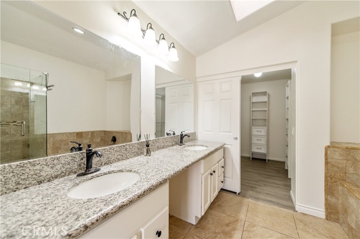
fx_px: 140
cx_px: 180
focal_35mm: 14
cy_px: 120
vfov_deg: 81.1
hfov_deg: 104.3
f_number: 2.8
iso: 400
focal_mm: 14
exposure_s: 1/200
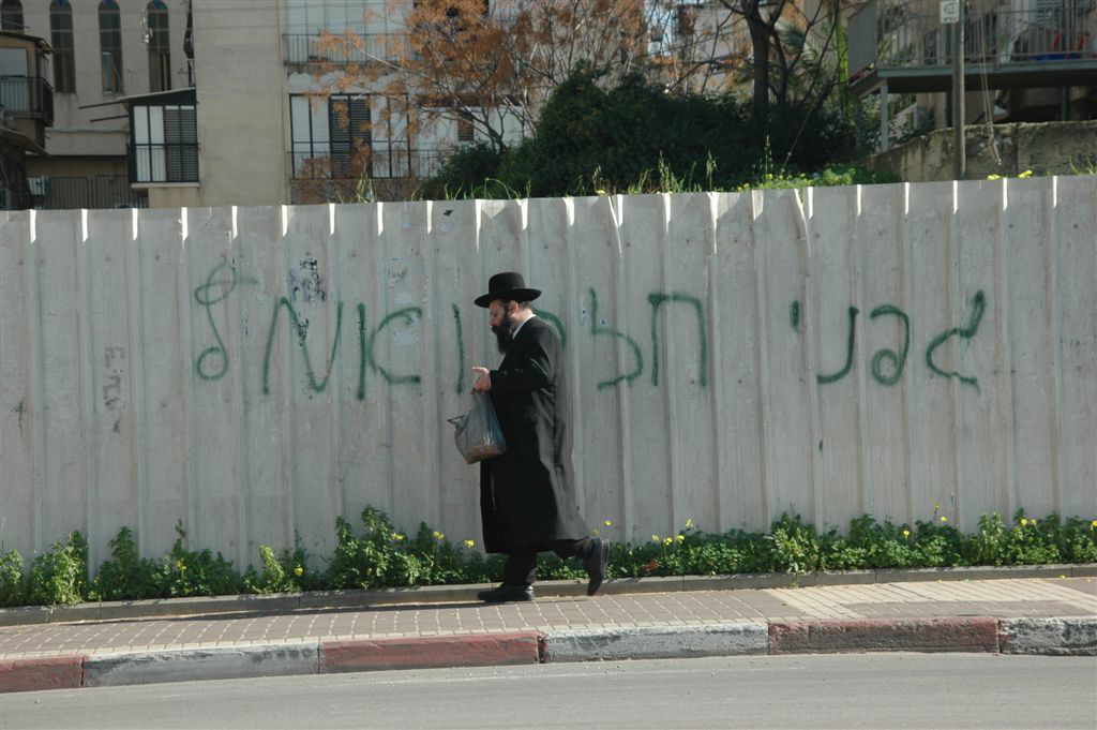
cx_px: 548
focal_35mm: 117
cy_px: 365
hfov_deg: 17.5
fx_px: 3562
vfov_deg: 11.7
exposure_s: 1/400
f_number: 10
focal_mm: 78
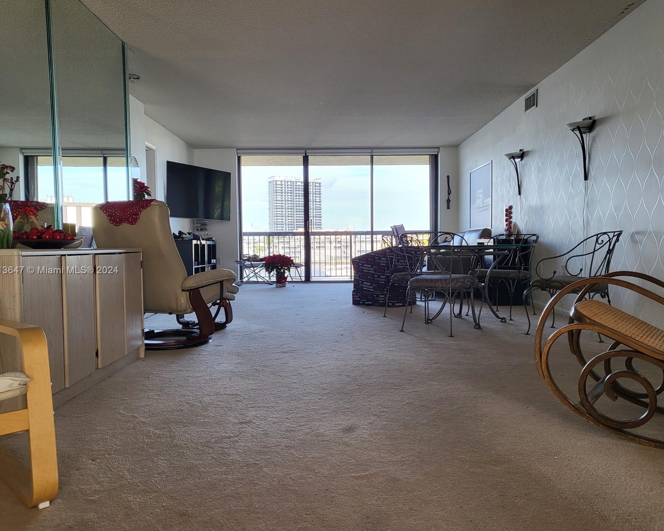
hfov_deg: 62.2
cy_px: 271
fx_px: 550
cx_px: 338
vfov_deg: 51.5
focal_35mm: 28
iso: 50
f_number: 1.8
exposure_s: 1/119
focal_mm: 4.25
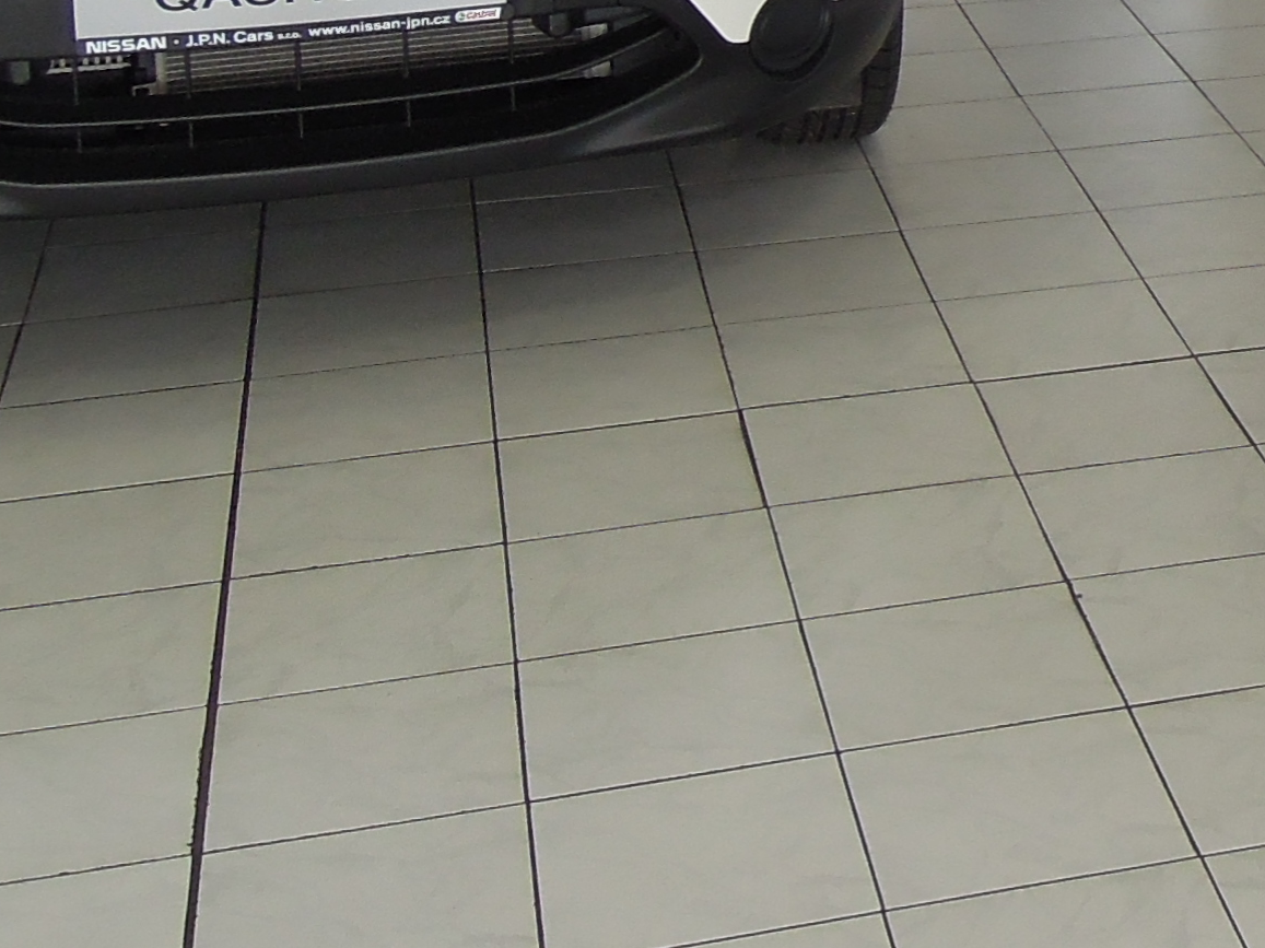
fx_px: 3032
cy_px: -433
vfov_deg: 16.4
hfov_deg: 22.1
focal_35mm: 83
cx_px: 1449
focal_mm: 4.3
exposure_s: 1/80
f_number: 2.8
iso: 160
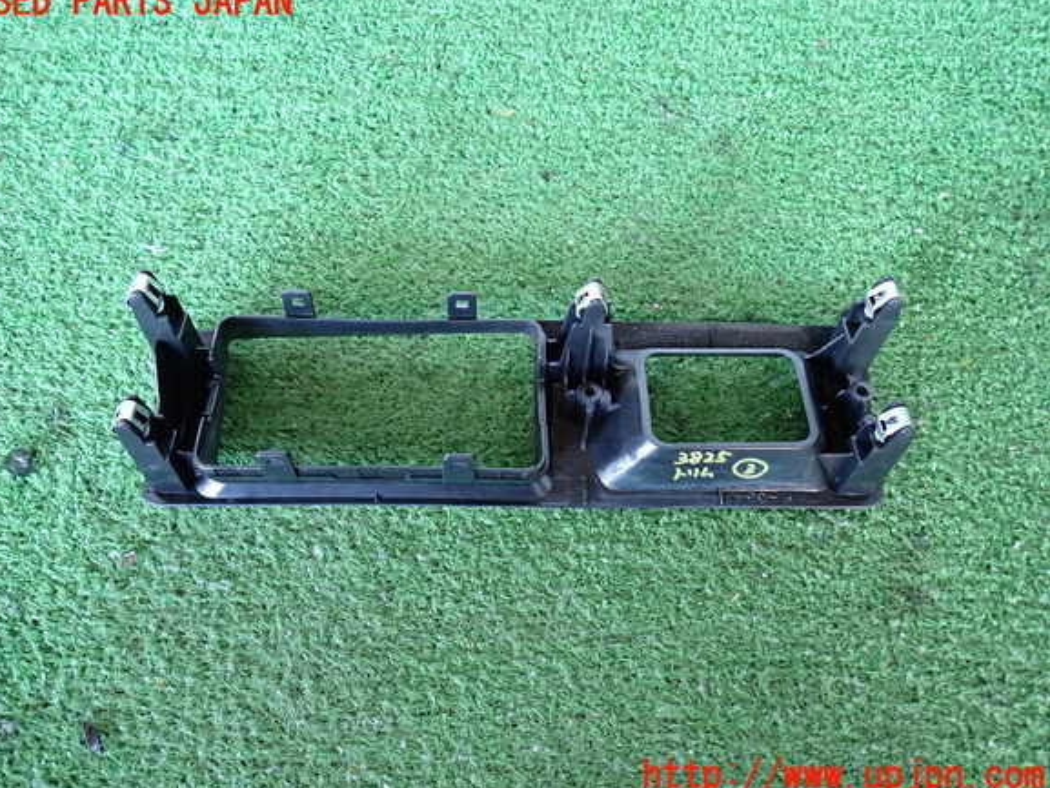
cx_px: 508
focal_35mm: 26
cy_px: 389
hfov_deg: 67.3
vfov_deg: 53.1
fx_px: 789
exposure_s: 1/30
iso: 400
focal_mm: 4.5
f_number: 2
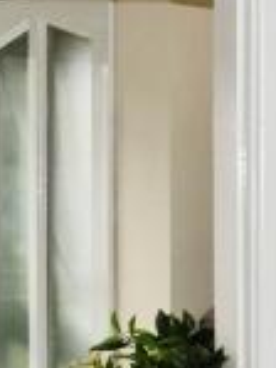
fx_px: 1051
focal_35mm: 99
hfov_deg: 8.1
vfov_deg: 19.3
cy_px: 362
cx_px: 1114
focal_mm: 10
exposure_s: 1/60
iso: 800
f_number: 7.1
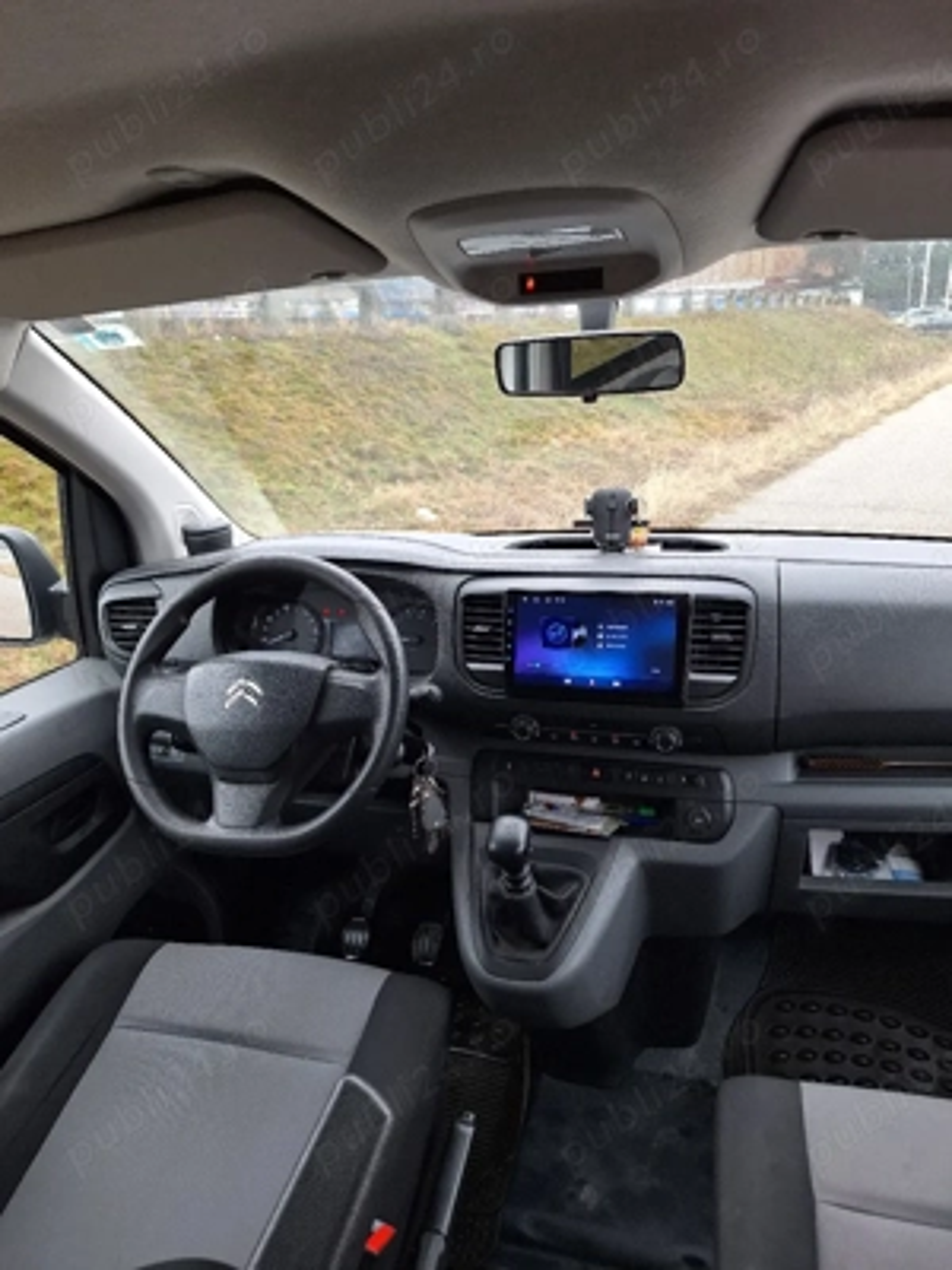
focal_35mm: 23
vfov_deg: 73.9
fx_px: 843
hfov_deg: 58.9
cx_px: 476
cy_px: 635
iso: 50
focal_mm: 5.54
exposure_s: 1/50
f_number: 1.8
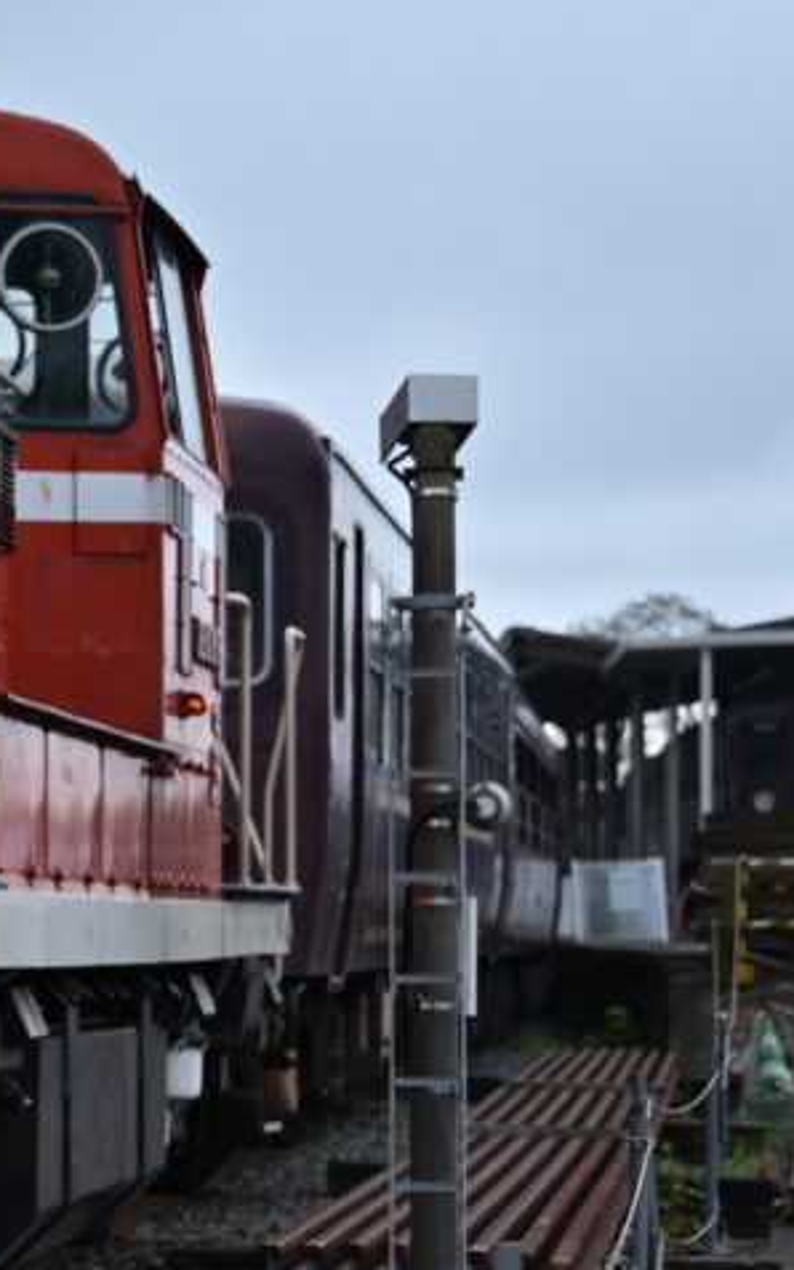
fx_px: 5056
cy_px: 735
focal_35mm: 146
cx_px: -482
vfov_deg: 14.3
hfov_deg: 8.7
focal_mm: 57
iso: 400
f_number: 2.8
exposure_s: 1/5000
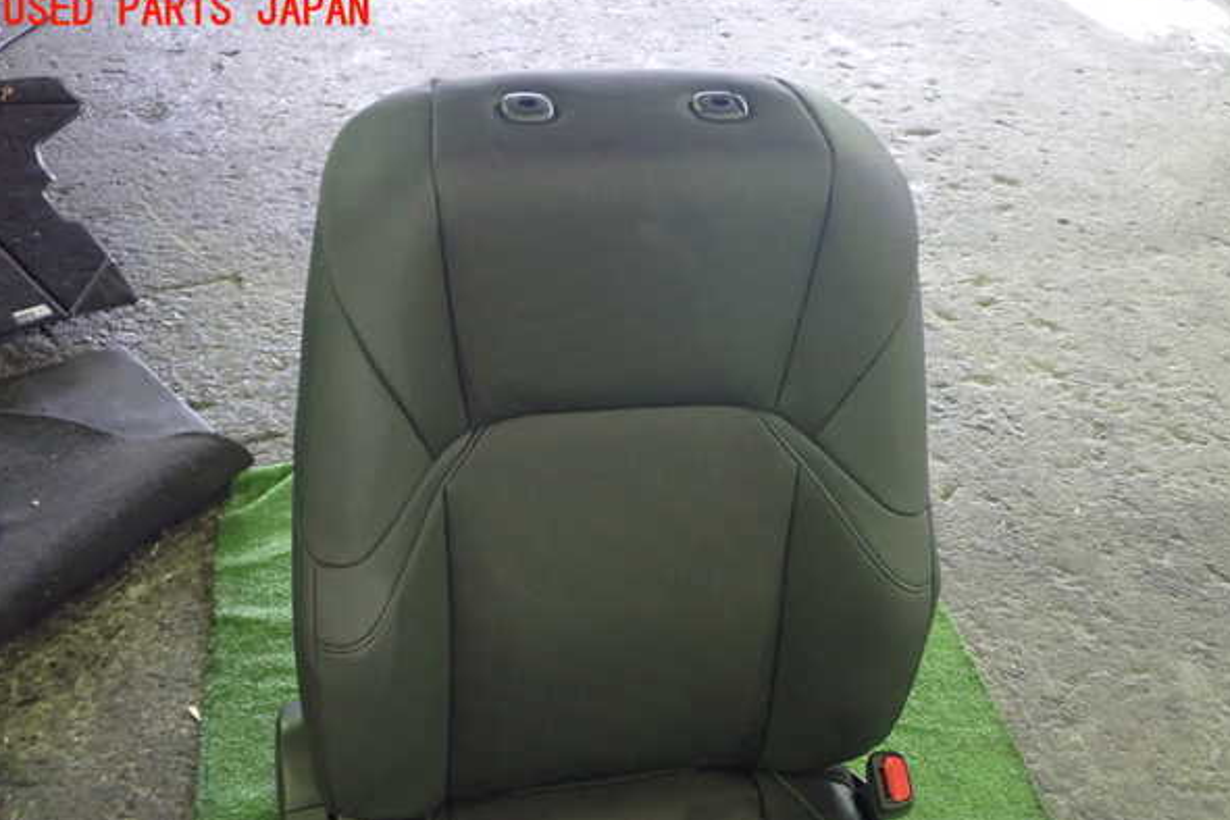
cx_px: 616
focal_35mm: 38
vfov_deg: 35.0
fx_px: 1298
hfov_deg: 50.7
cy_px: 454
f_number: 2.5
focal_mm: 6.37
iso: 800
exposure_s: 1/13
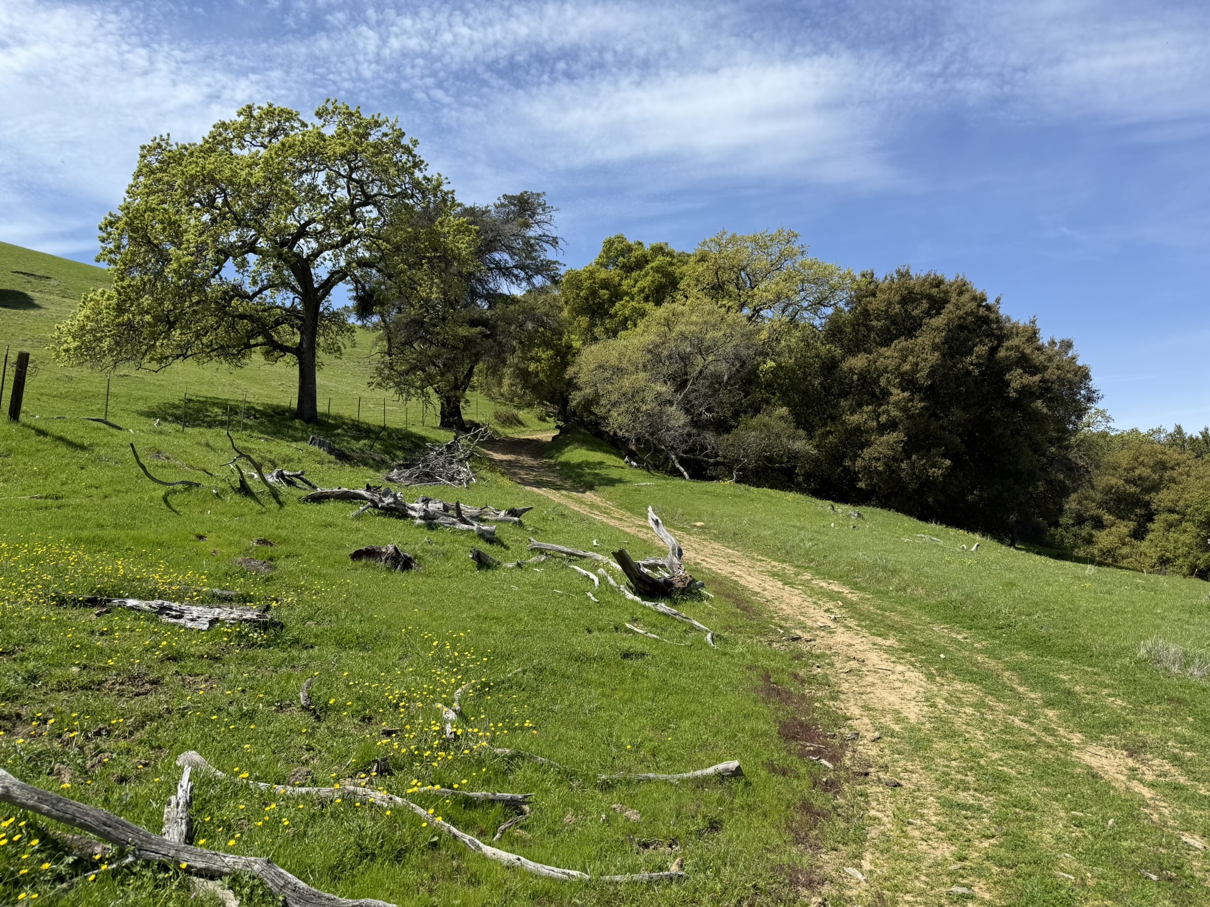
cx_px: 605
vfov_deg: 56.8
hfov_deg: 71.6
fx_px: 839
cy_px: 454
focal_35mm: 24
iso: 80
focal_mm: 6.76
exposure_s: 1/3759
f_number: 1.78
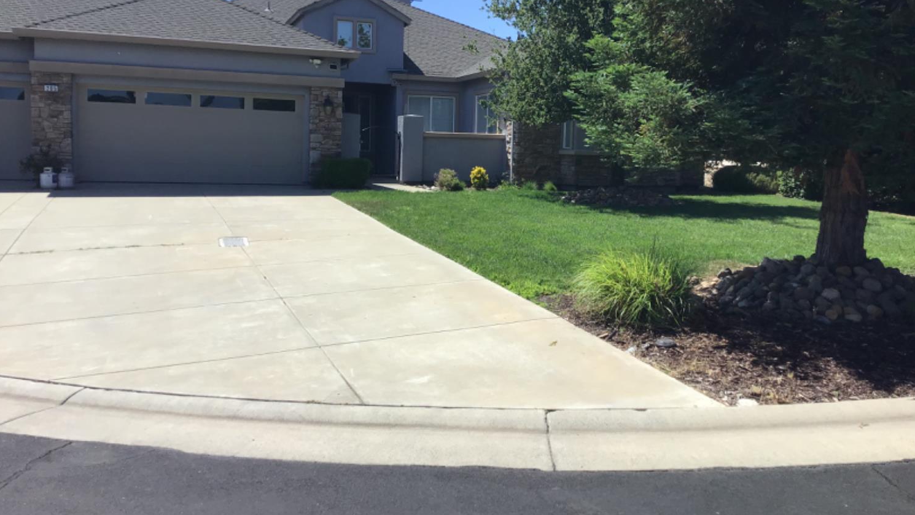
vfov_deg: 34.5
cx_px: 458
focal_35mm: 34
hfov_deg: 58.0
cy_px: 205
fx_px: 825
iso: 25
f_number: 2.4
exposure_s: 1/1274
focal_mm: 3.3
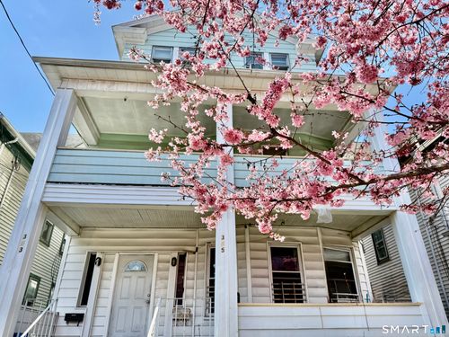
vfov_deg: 56.8
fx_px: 311
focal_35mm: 24
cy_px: 168
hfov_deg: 71.6
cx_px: 224
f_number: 1.78
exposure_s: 1/2370
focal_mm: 6.76
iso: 80
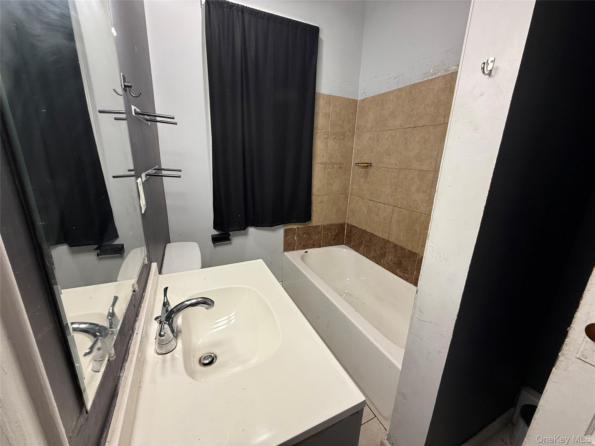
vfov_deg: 85.7
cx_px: 298
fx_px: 241
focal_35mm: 14
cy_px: 223
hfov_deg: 102.1
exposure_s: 1/60
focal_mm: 2.22
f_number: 2.2
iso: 200
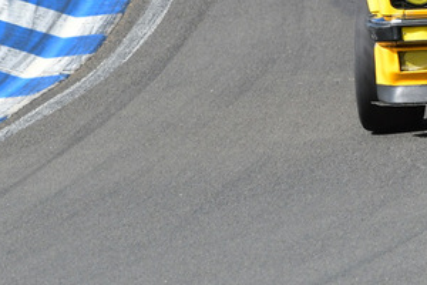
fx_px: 14707
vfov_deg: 1.1
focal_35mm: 1240
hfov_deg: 1.7
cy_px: -53
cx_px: 564
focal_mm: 310
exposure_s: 1/640
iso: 400
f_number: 9
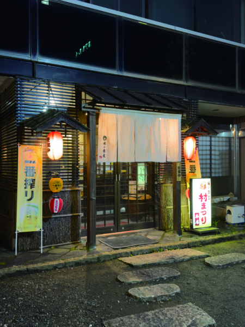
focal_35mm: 35
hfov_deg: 40.7
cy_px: 164
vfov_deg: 52.6
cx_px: 122
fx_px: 330
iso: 400
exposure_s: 1/35
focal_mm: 6.76
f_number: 1.8
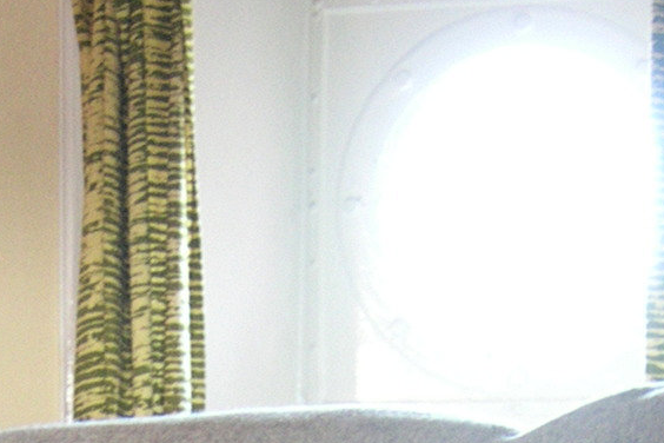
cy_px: 921
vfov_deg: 7.5
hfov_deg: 11.6
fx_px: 3246
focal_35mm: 176
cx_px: 134
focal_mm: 9
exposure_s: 1/9.5
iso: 200
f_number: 2.9
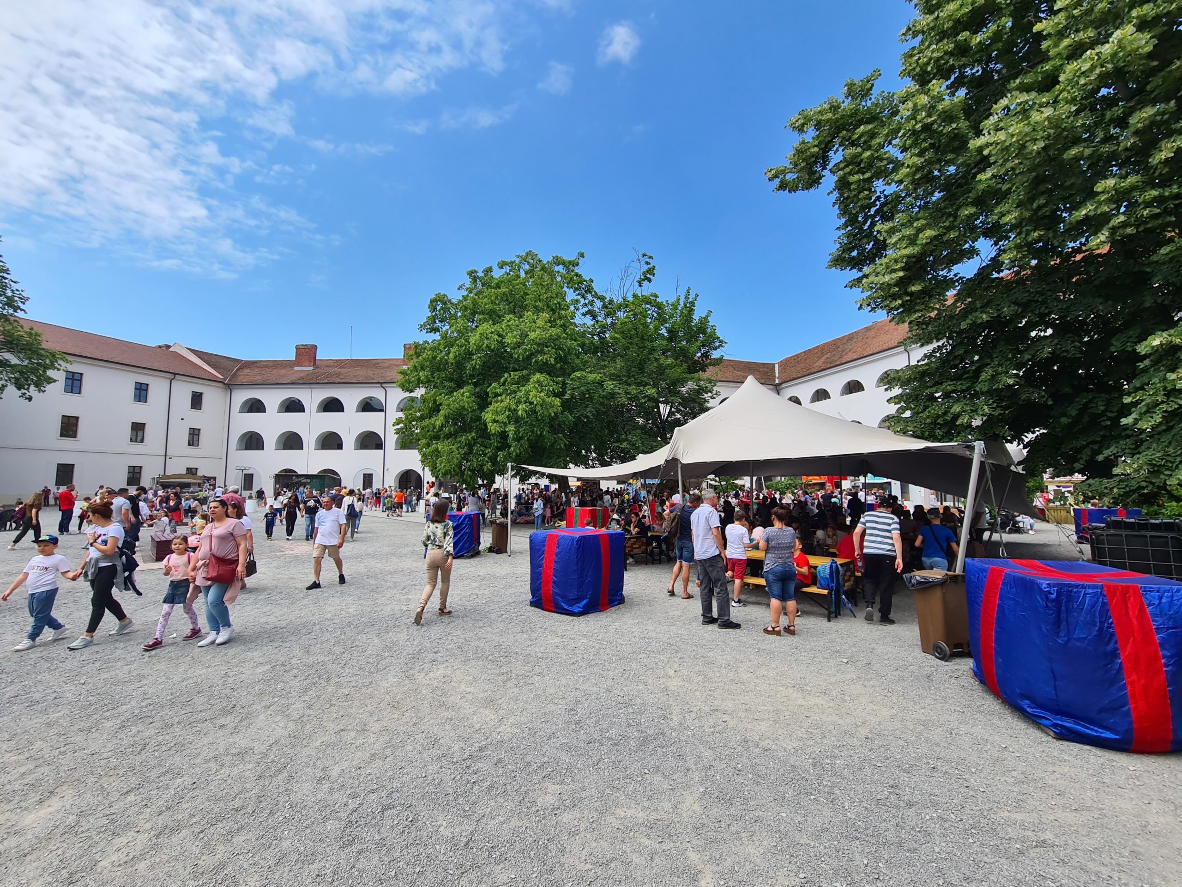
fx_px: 444
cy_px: 444
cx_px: 591
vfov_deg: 89.9
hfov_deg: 106.2
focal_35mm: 13
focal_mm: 2.2
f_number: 2.2
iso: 50
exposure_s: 1/1188
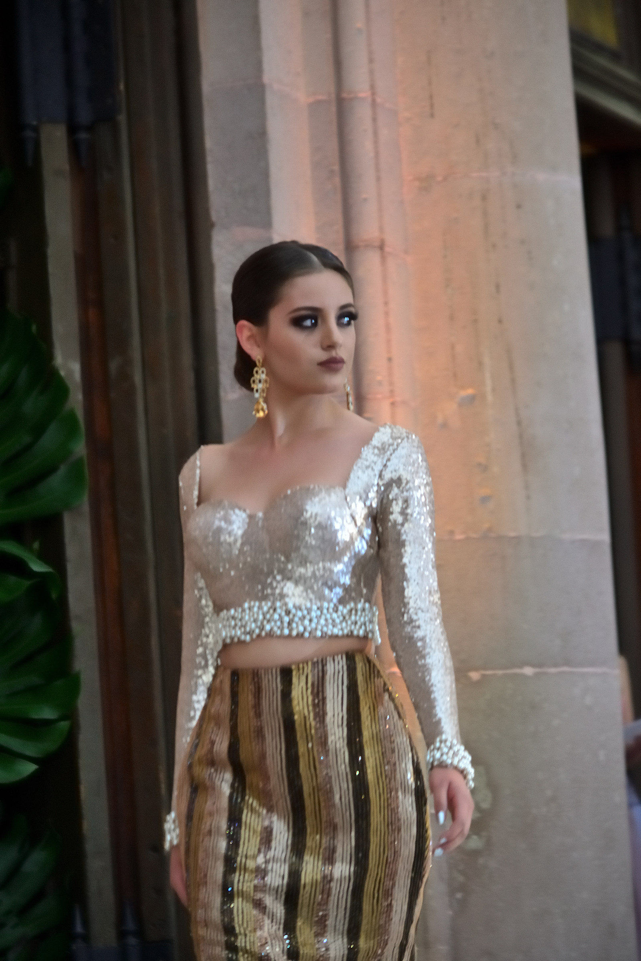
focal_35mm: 202
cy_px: 480
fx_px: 5408
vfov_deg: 10.2
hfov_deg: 6.8
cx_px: 320
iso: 800
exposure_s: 1/60
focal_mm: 135
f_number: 4.8
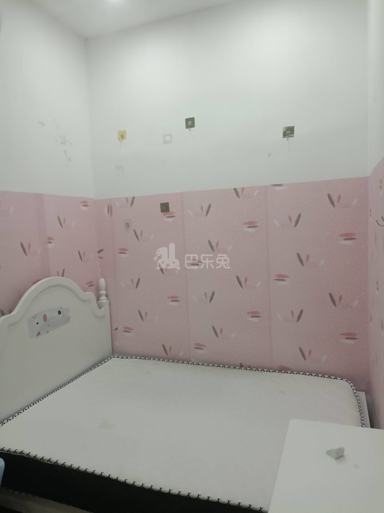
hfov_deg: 54.9
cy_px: 256
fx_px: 370
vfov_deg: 69.4
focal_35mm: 25
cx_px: 192
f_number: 1.89
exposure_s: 1/50
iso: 1624
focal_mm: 4.71
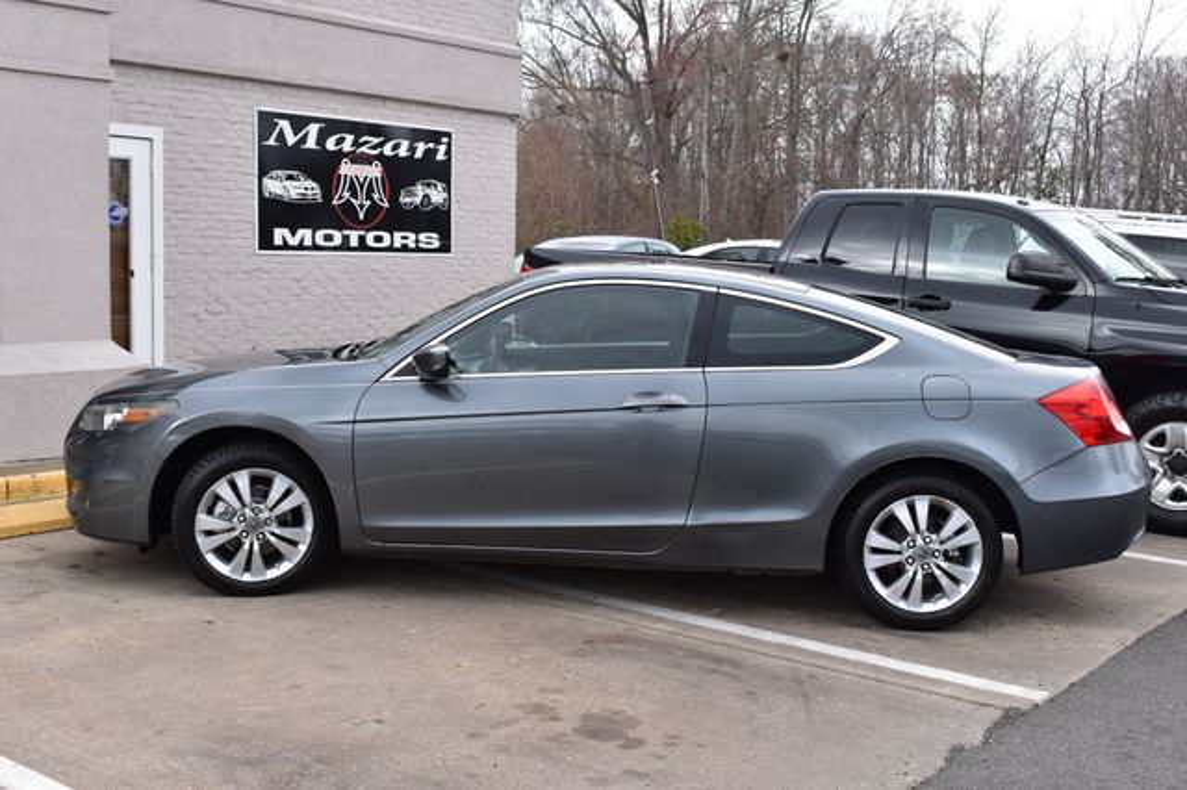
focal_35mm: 44
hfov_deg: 45.0
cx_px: 594
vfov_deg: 30.8
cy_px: 395
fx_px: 1433
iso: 400
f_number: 10
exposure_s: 1/200
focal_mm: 29
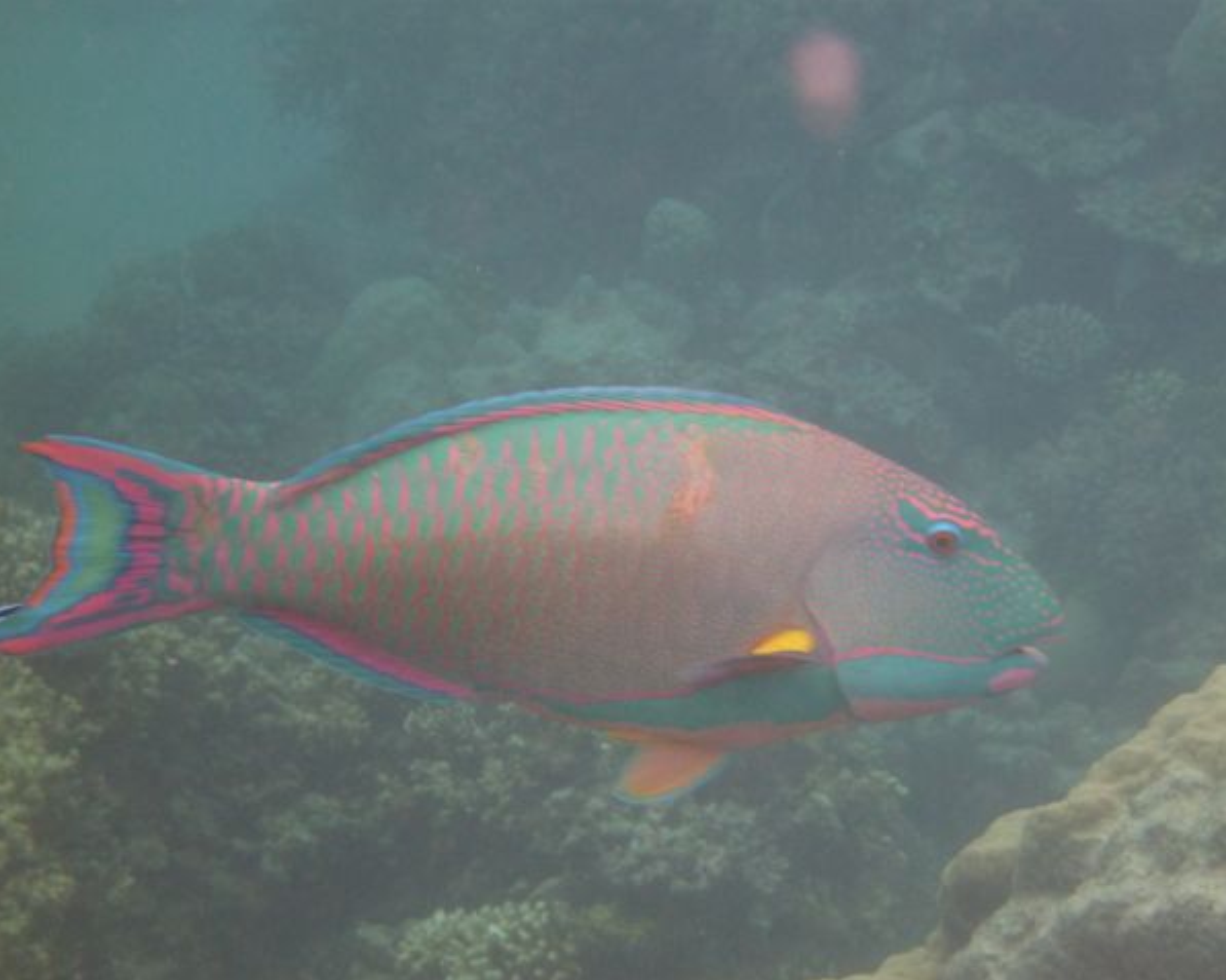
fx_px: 4860
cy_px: 491
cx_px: 641
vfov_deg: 11.5
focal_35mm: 134
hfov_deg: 14.4
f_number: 5.9
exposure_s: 1/125
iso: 320
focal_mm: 22.8
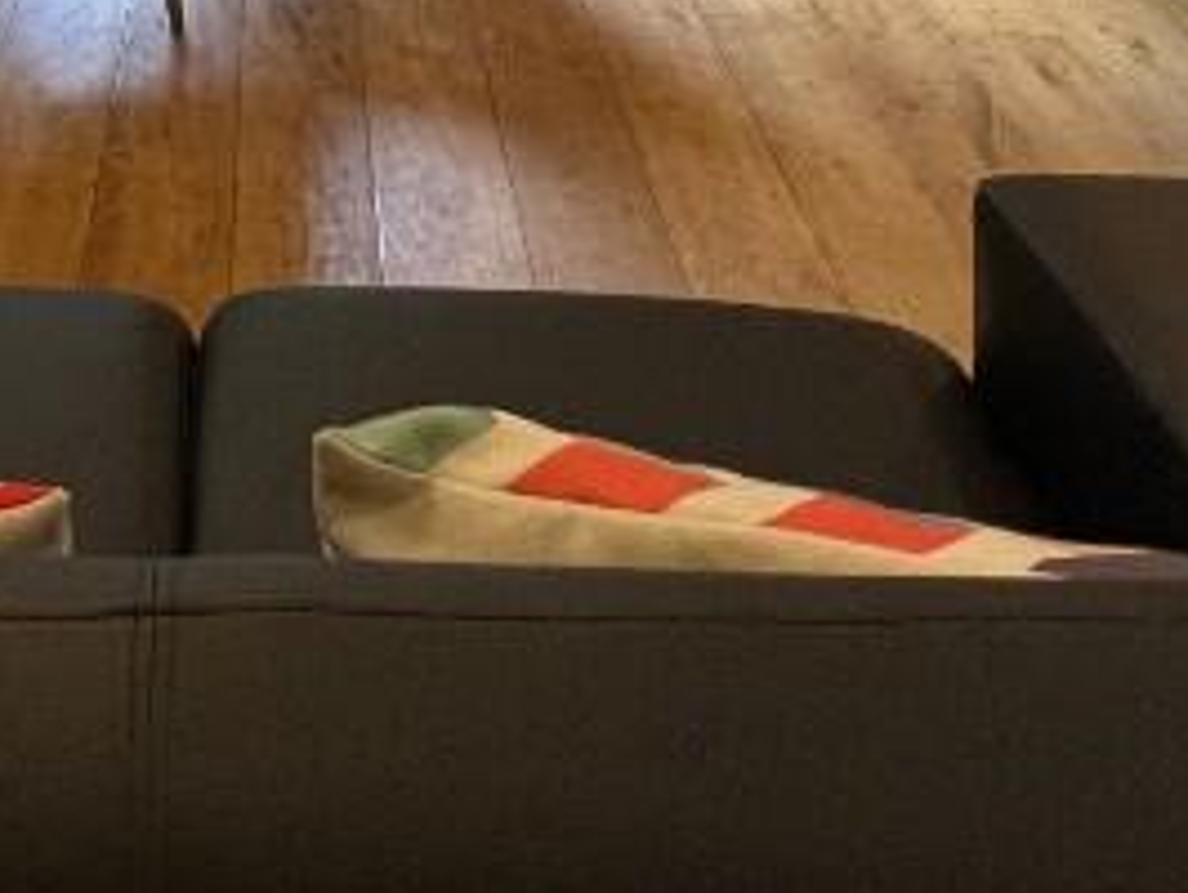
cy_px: -741
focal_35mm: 50
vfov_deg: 20.2
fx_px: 1718
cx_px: 205
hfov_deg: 36.6
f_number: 1.8
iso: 160
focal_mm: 1.57
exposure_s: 1/50
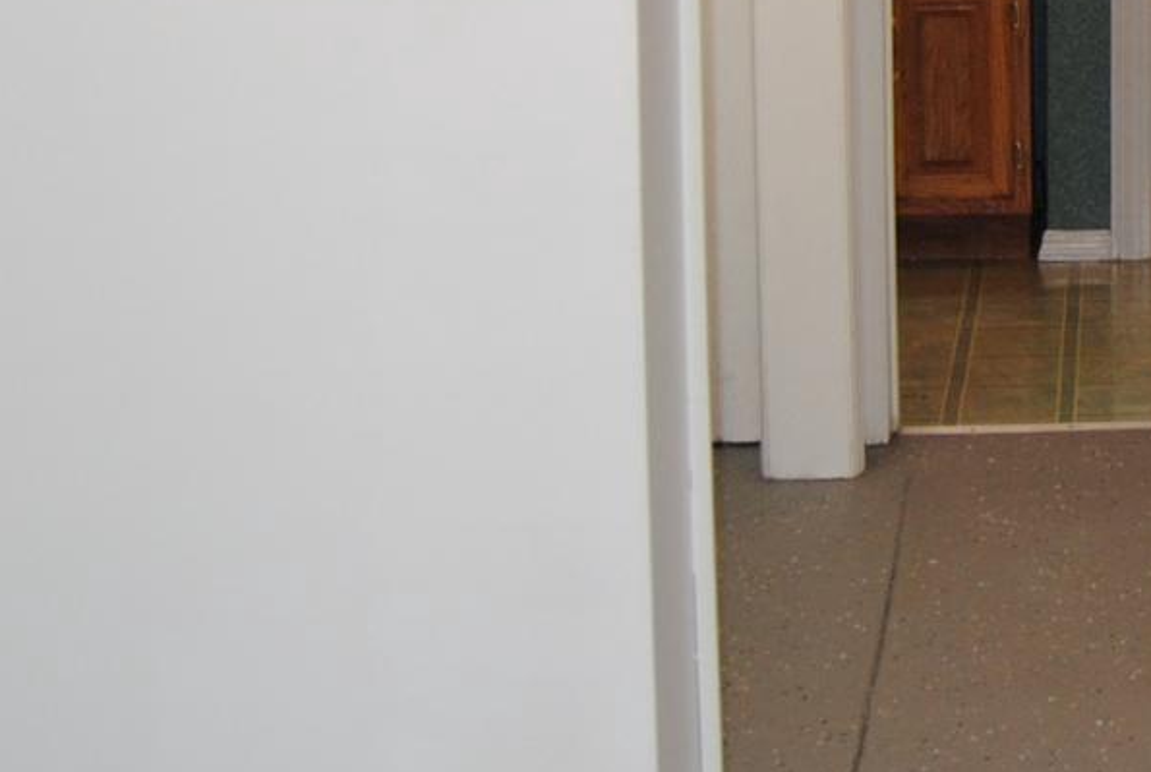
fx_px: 2979
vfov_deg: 14.5
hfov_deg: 18.9
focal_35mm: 93
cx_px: 1791
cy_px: 4
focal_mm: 18
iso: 400
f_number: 4
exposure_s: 1/60
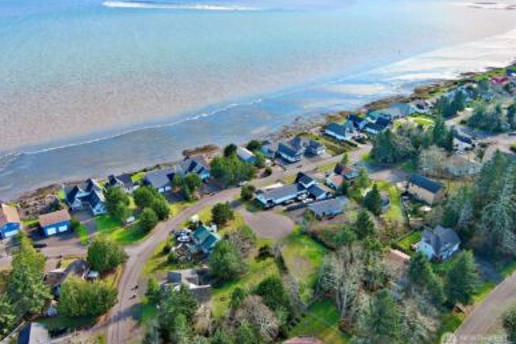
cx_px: 251
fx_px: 430
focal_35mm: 30
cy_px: 174
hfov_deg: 61.9
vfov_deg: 43.6
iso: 100
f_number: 2.8
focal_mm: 10.57
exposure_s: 1/427
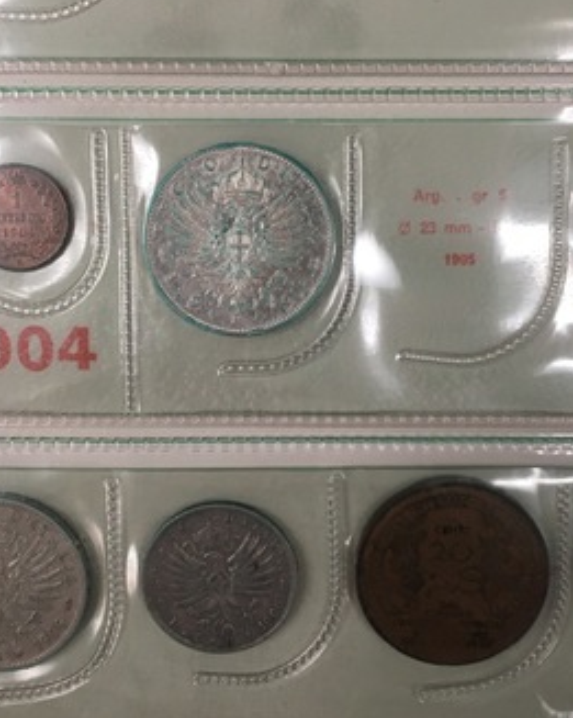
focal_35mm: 41
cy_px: 330
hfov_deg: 36.4
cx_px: 291
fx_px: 870
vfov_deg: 44.8
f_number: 2.2
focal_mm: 4.15
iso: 25
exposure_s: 1/30
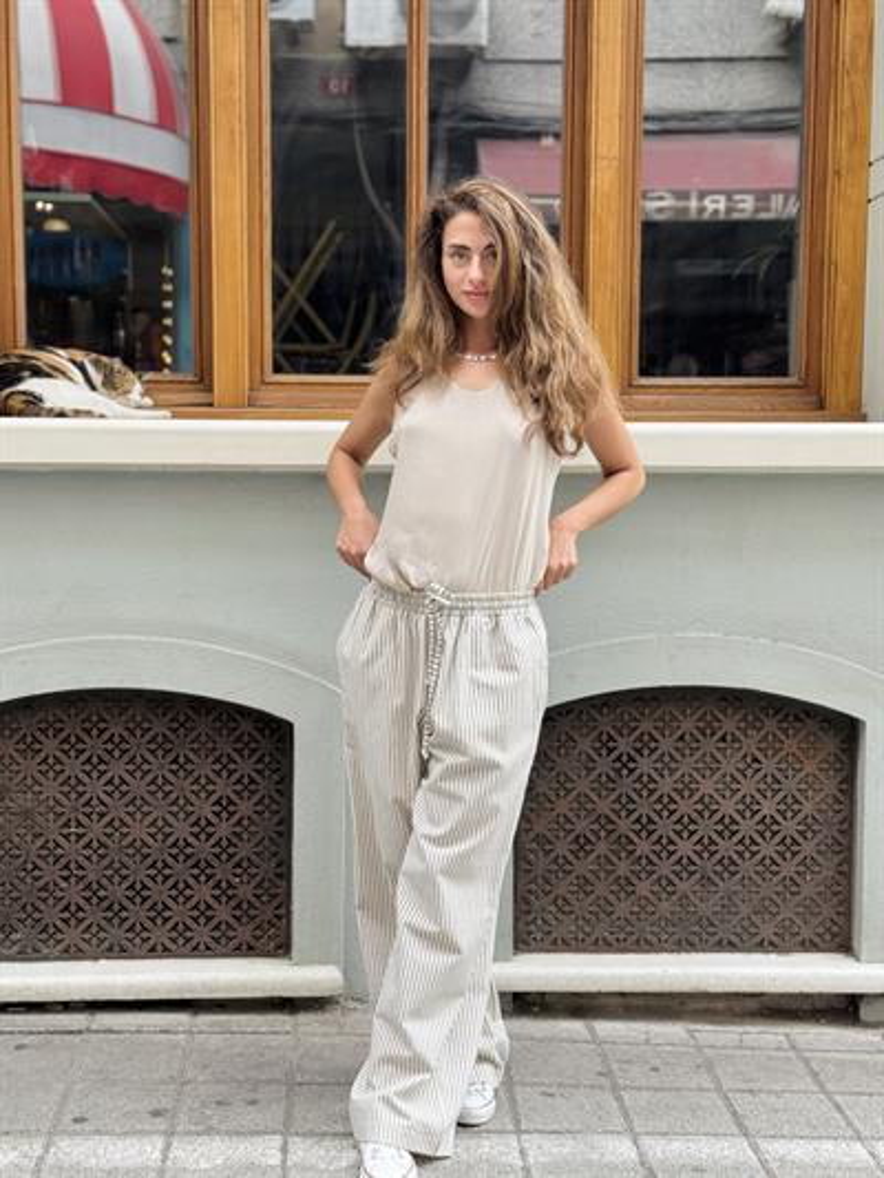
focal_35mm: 48
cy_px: 589
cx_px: 442
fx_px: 1634
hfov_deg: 30.3
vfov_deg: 39.6
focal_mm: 6.76
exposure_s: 1/414
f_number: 1.78
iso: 64
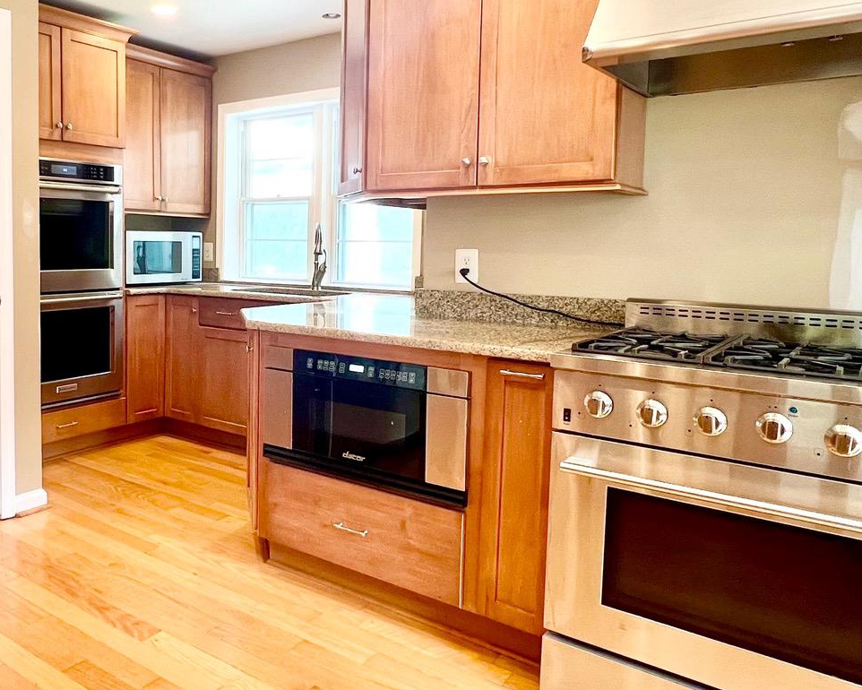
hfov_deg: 62.1
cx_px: 270
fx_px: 689
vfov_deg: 53.0
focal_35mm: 27
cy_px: 299
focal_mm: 1.57
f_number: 1.8
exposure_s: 1/120
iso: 250
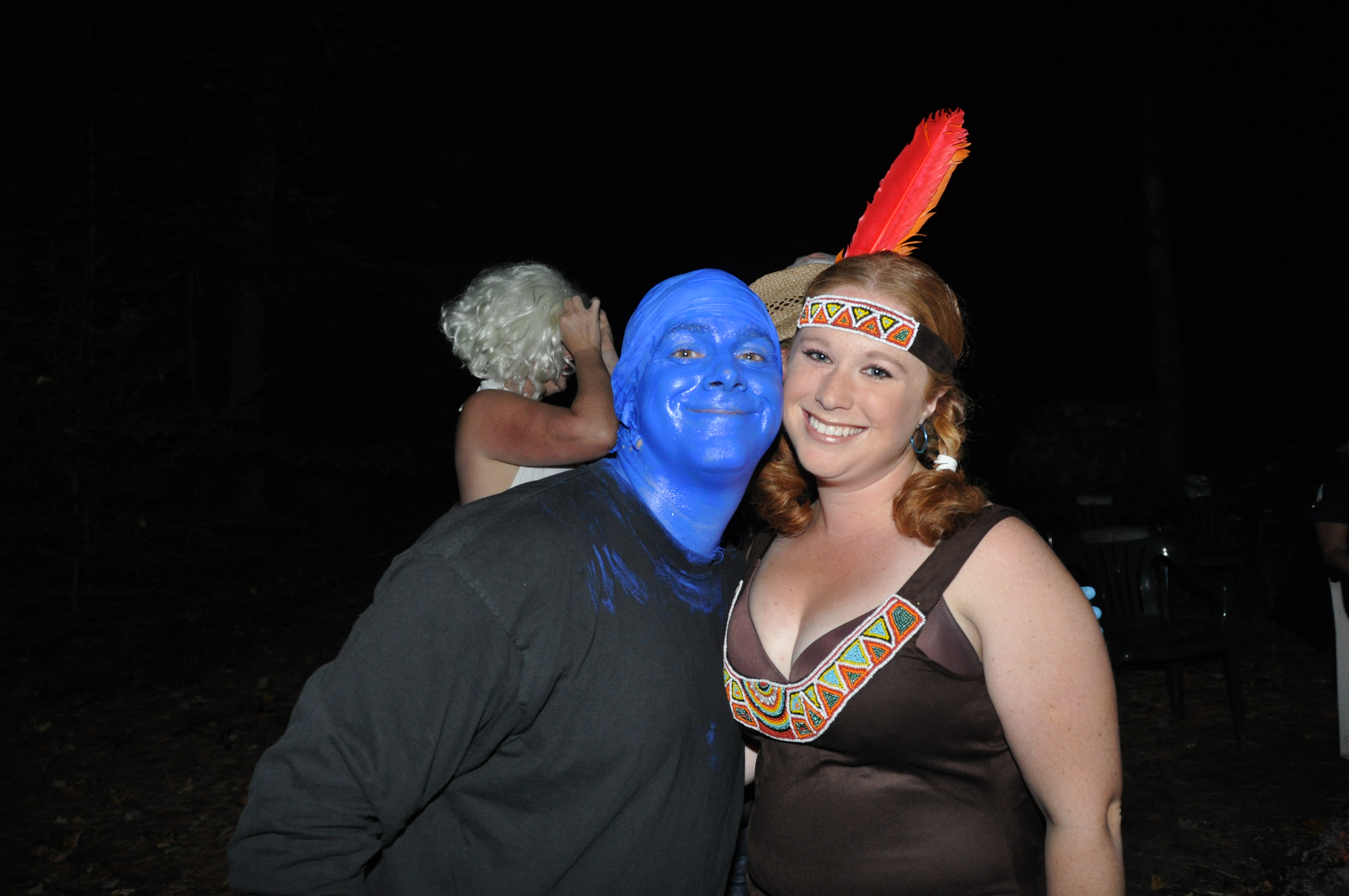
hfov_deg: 67.4
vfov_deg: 47.8
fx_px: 1011
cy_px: 448
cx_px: 674
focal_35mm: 27
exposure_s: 1/60
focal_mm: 18
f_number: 4
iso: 800
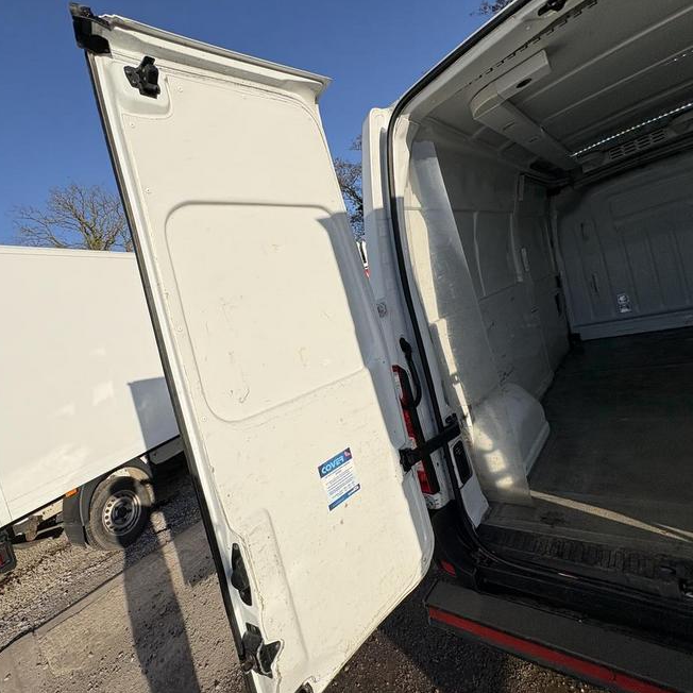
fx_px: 385
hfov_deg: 83.7
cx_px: 310
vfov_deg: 84.0
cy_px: 338
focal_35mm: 17
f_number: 2.2
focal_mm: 2.22
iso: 40
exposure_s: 1/1976
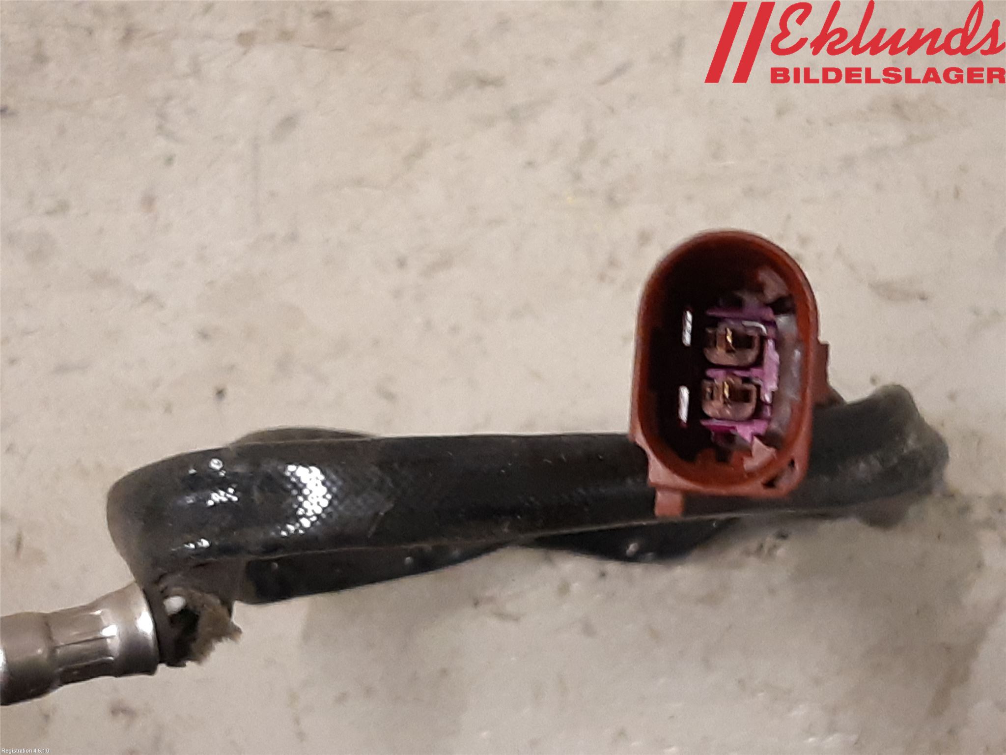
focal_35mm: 26
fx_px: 756
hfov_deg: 67.3
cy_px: 378
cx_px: 503
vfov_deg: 53.1
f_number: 1.7
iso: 250
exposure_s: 1/50
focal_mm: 3.93
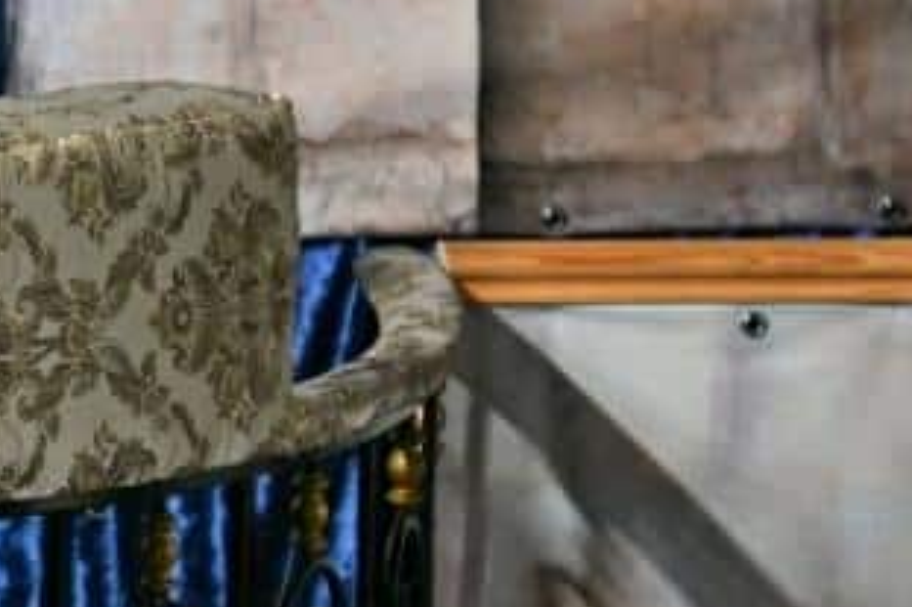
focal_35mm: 989
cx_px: -399
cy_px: -174
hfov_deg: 2.1
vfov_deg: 1.4
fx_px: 25040
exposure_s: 1/160
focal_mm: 200
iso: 320
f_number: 2.8
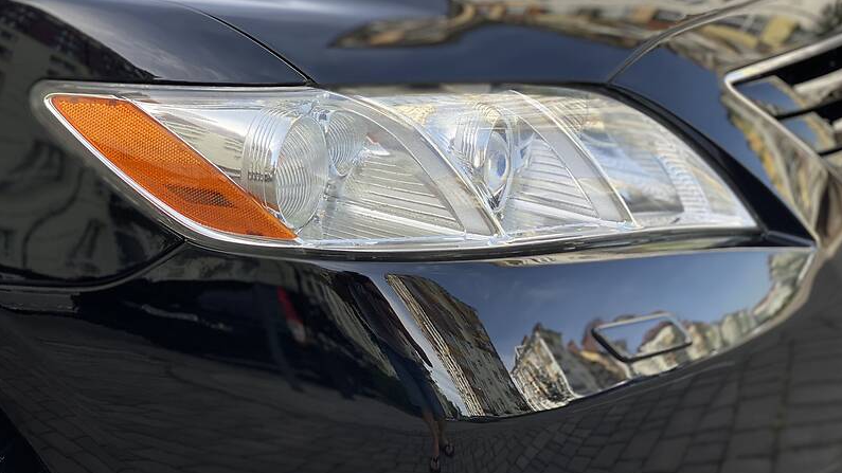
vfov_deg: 21.0
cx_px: 422
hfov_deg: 36.6
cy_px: 163
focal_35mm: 57
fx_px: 1272
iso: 20
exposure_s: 1/347
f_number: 2
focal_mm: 6
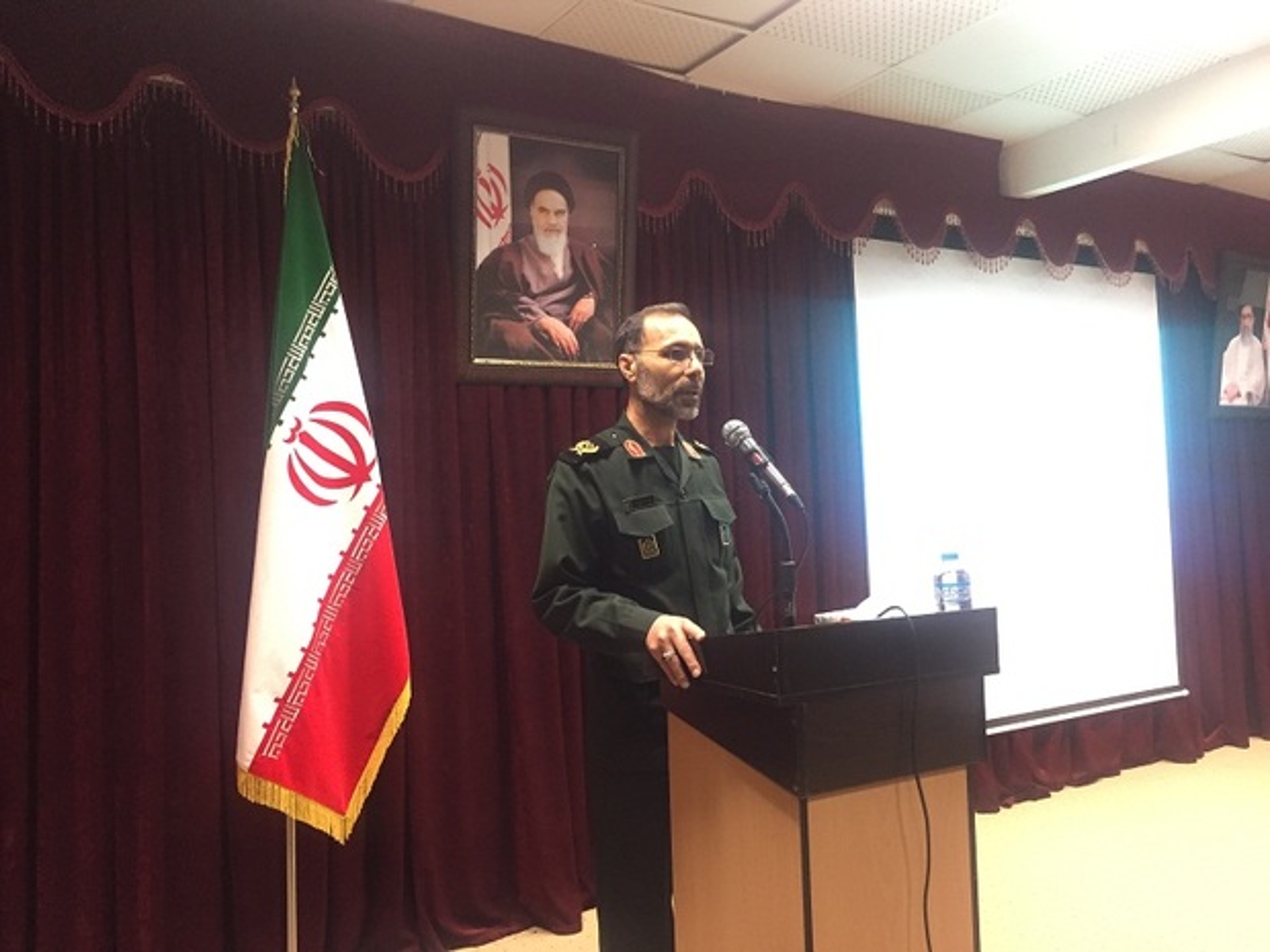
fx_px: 1064
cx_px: 635
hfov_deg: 61.7
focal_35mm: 29
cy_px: 476
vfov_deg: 48.2
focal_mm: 4.15
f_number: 2.2
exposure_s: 1/33
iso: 250
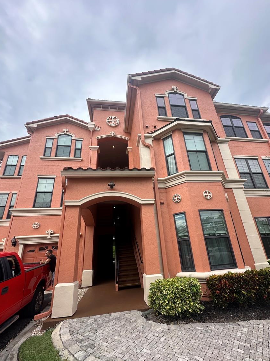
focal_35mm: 15
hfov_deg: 81.7
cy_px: 191
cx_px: 142
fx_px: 156
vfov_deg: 98.1
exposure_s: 1/779
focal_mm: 2.22
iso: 40
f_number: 2.2
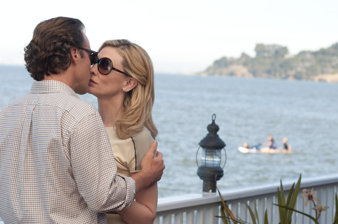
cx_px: 169
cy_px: 112
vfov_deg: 10.7
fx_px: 1196
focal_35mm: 128
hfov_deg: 16.1
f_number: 6.3
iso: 320
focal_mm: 85
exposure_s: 1/640
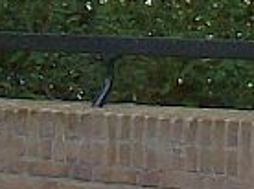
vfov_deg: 1.8
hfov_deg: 2.5
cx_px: 490
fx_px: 5853
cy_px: -484
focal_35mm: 799
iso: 100
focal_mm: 18
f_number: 4.8
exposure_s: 1/313
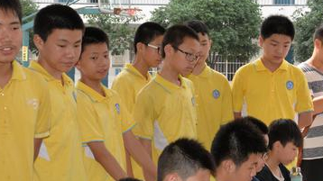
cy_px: 126
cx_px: 254
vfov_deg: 12.2
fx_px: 848
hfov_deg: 21.3
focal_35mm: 99
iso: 1000
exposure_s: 1/200
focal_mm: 52
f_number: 11
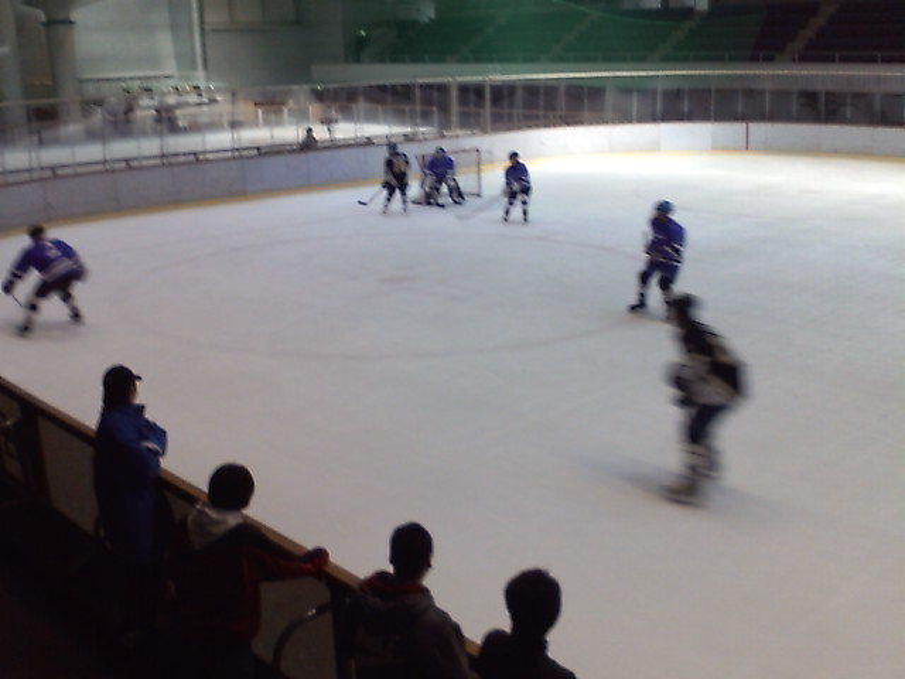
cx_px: 452
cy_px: 340
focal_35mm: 29
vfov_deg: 48.2
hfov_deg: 61.7
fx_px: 758
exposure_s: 1/40
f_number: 3.5
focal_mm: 3.73
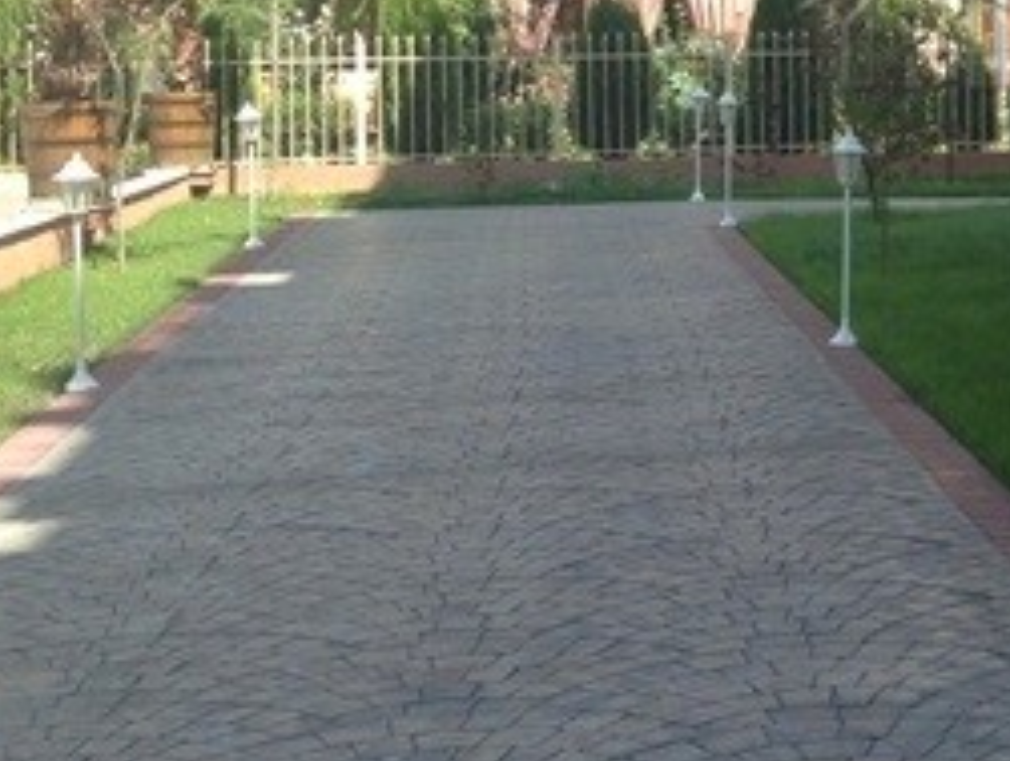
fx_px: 2454
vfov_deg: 17.3
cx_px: 1167
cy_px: 24
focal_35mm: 84
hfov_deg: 21.8
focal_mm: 4.13
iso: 64
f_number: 2.4
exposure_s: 1/753
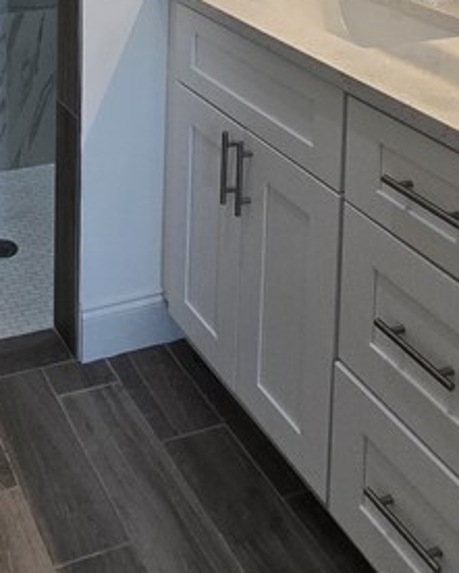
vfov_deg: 31.7
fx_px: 798
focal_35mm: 47
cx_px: 21
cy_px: -145
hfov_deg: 30.3
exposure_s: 1/120
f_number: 2.2
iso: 80
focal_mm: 2.2
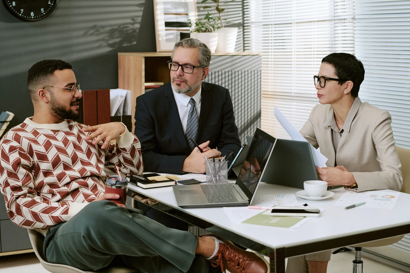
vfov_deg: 22.6
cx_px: 199
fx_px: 683
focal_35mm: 60
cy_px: 135
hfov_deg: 33.4
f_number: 3.5
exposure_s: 1/160
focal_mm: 58
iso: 1250
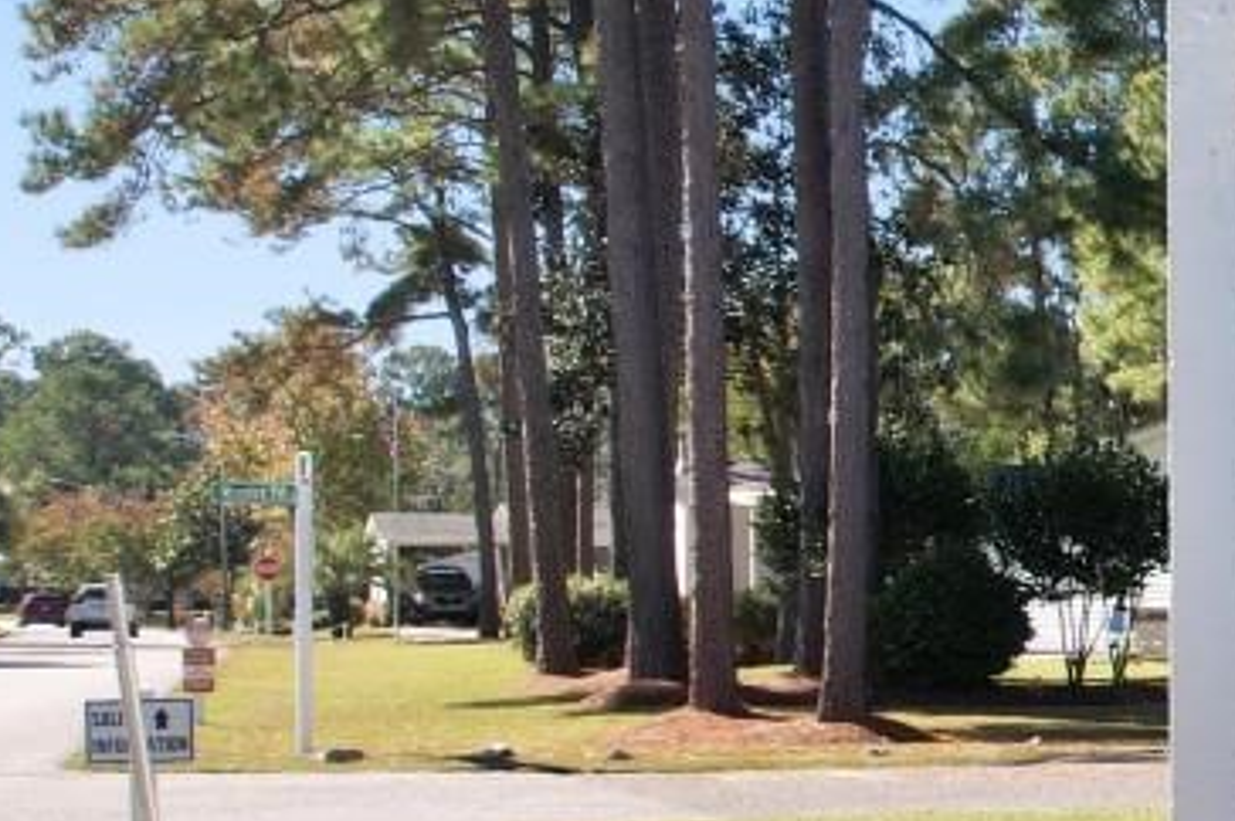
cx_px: 2107
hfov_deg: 17.5
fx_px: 3359
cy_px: 604
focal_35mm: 98
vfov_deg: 13.9
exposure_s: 1/50
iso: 110
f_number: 2.8
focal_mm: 8.38
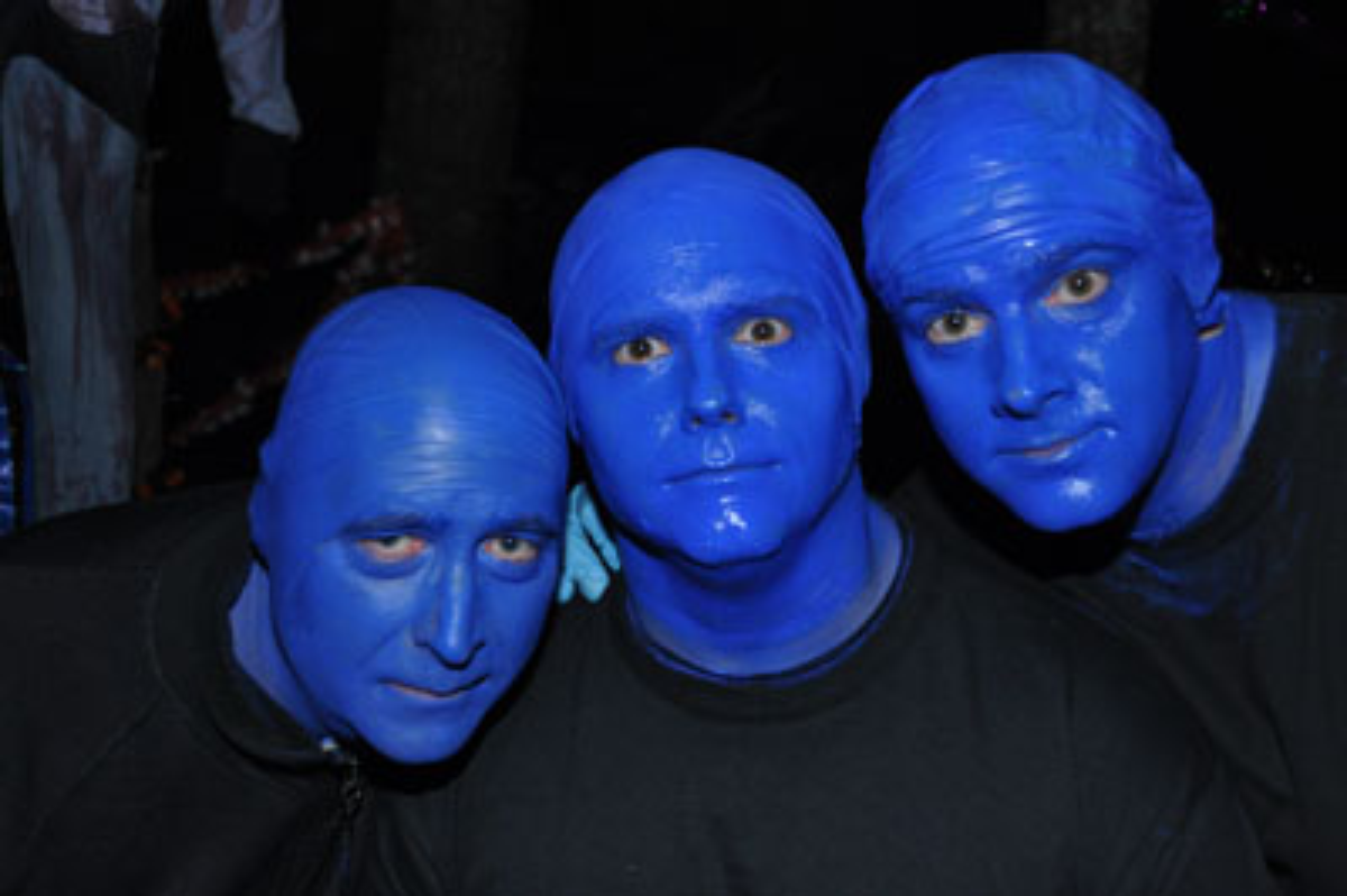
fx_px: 1794
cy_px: 448
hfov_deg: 41.1
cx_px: 674
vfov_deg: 28.0
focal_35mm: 48
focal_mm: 32
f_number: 4
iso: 800
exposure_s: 1/60
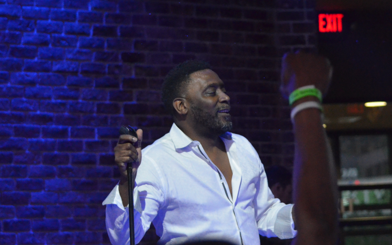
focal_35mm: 201
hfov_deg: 10.4
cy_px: 128
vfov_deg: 6.5
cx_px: 294
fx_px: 2147
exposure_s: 1/200
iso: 3200
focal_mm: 78
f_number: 4.5
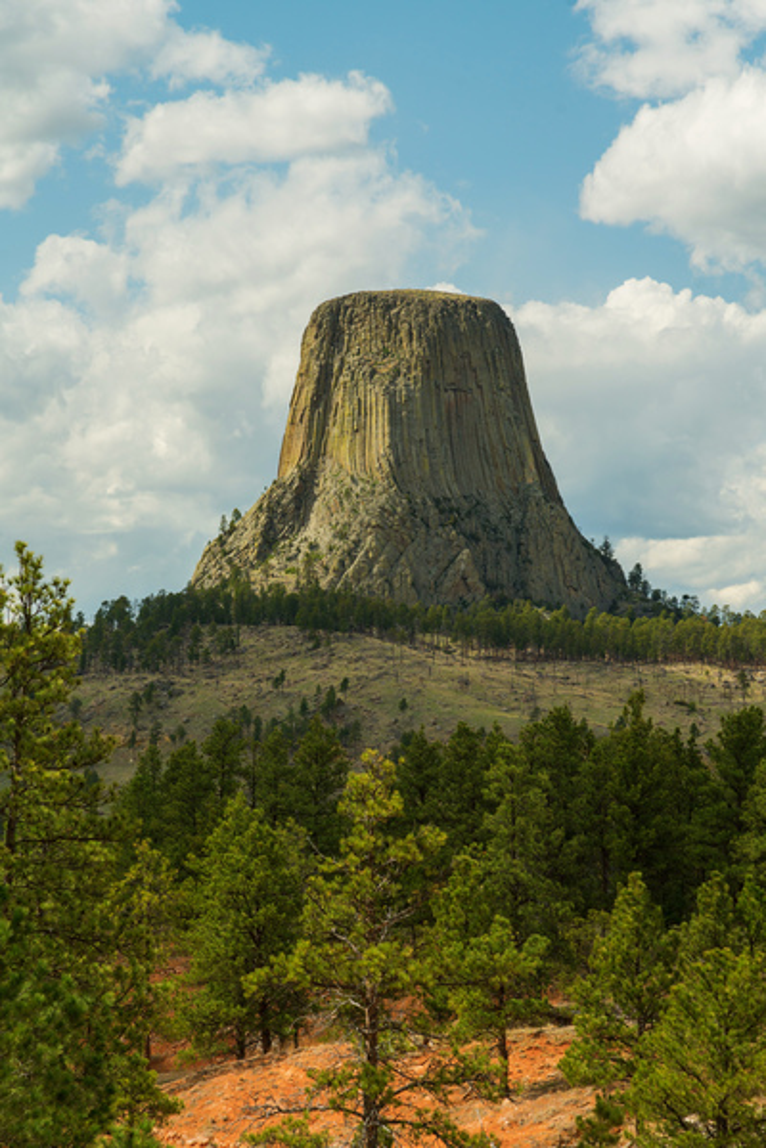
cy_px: 574
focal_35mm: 105
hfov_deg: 13.0
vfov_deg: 19.5
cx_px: 383
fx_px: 3351
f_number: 8
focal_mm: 105
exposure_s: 1/400
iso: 400
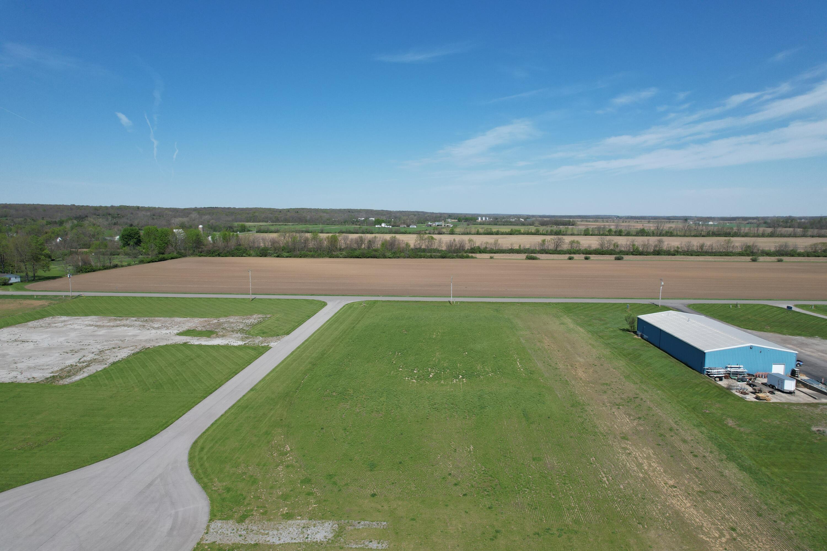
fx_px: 505
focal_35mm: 22
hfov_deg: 78.6
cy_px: 276
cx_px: 414
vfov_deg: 57.2
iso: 100
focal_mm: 8.38
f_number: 2.8
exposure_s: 1/2500
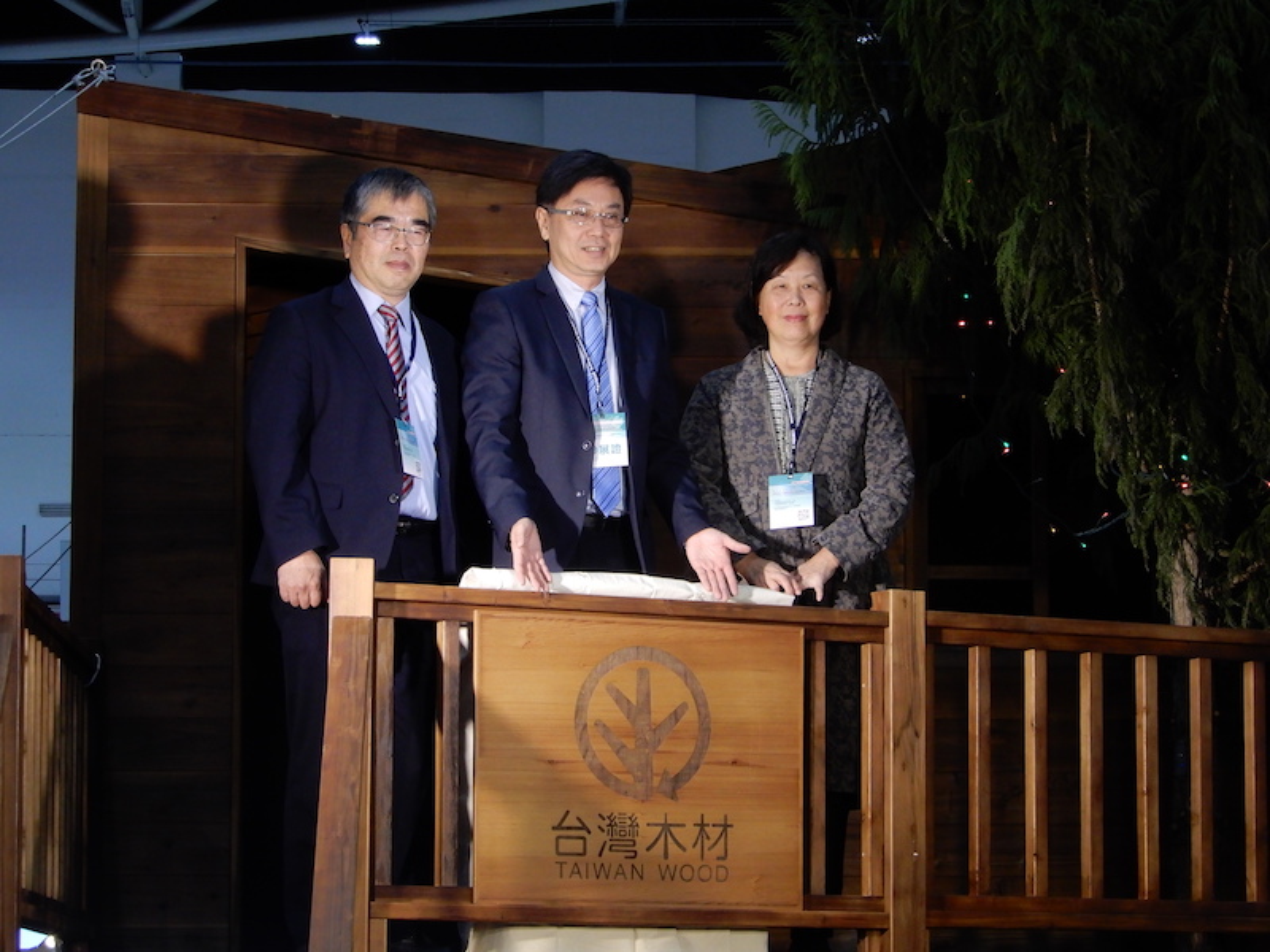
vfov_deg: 12.3
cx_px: 635
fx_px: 4403
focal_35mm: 120
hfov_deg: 16.4
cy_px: 476
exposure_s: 1/60
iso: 400
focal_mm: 21.4
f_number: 5
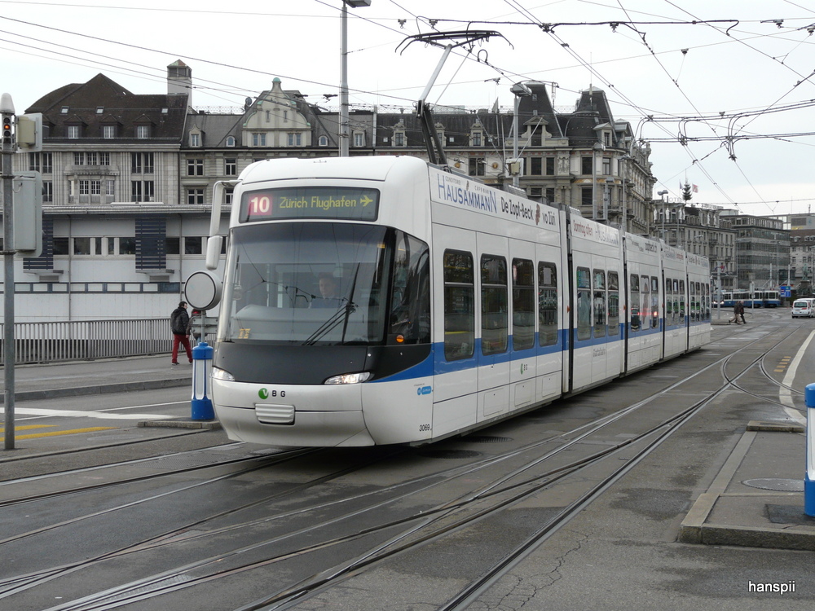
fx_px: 1224
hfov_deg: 36.8
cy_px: 306
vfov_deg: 28.0
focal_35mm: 52
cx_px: 408
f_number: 4
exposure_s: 1/160
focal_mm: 8.5
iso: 100
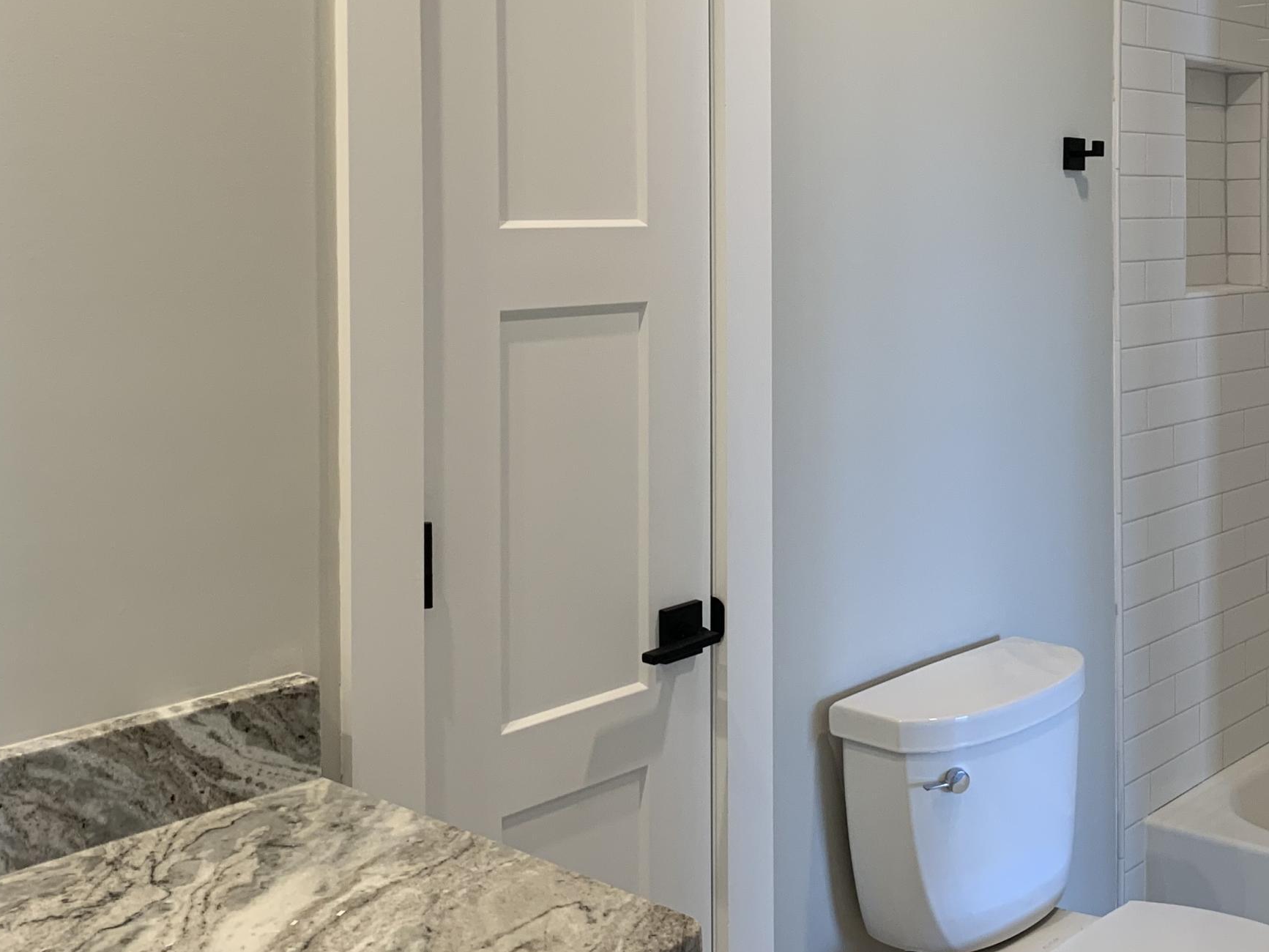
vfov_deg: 31.7
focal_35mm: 45
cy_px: 258
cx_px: 845
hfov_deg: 41.5
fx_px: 1650
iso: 100
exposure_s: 1/120
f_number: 1.8
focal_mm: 4.25
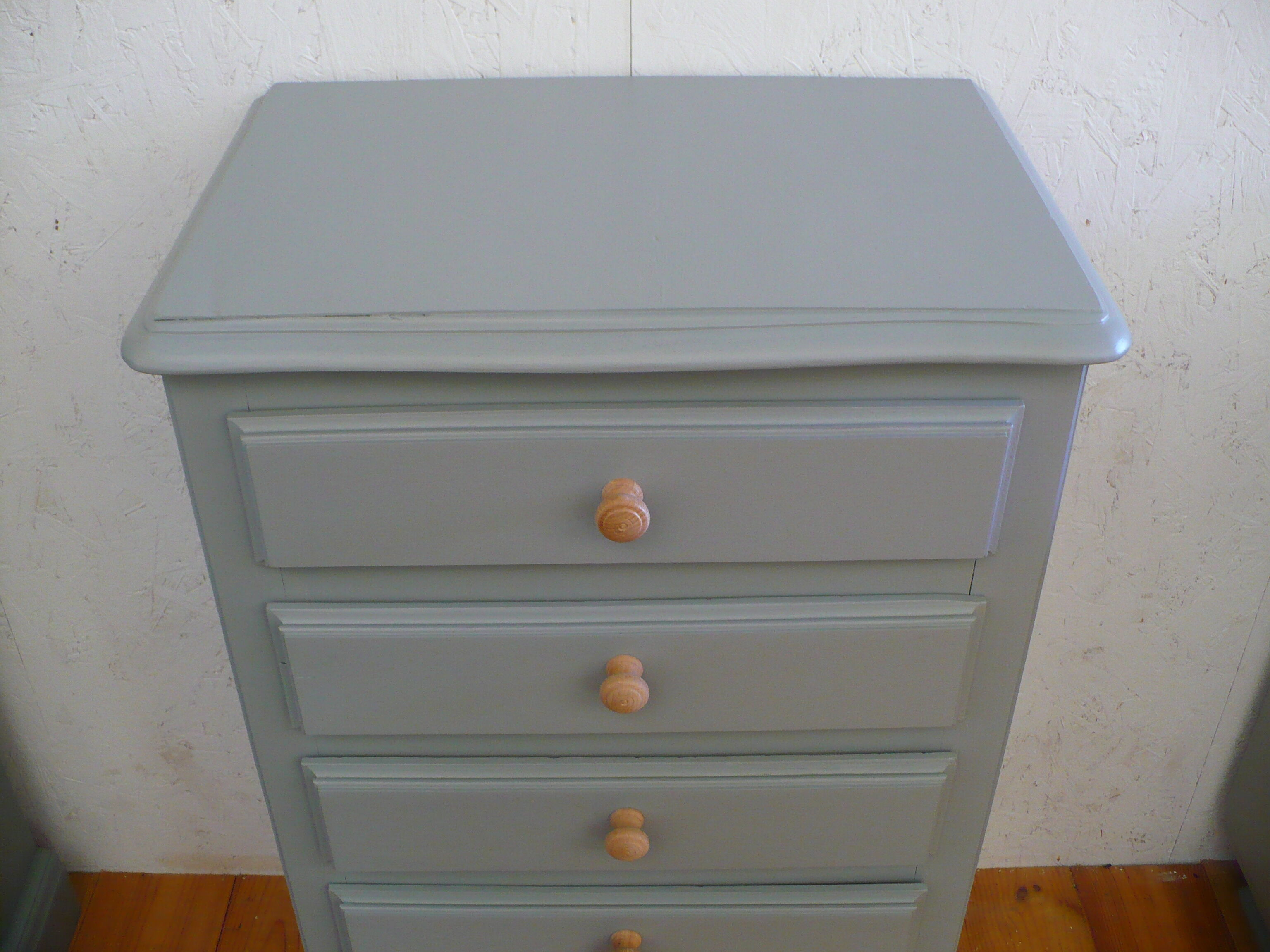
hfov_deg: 50.1
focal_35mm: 37
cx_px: 635
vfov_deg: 38.7
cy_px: 476
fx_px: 1357
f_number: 2.8
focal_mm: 6.1
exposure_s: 1/25
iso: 200
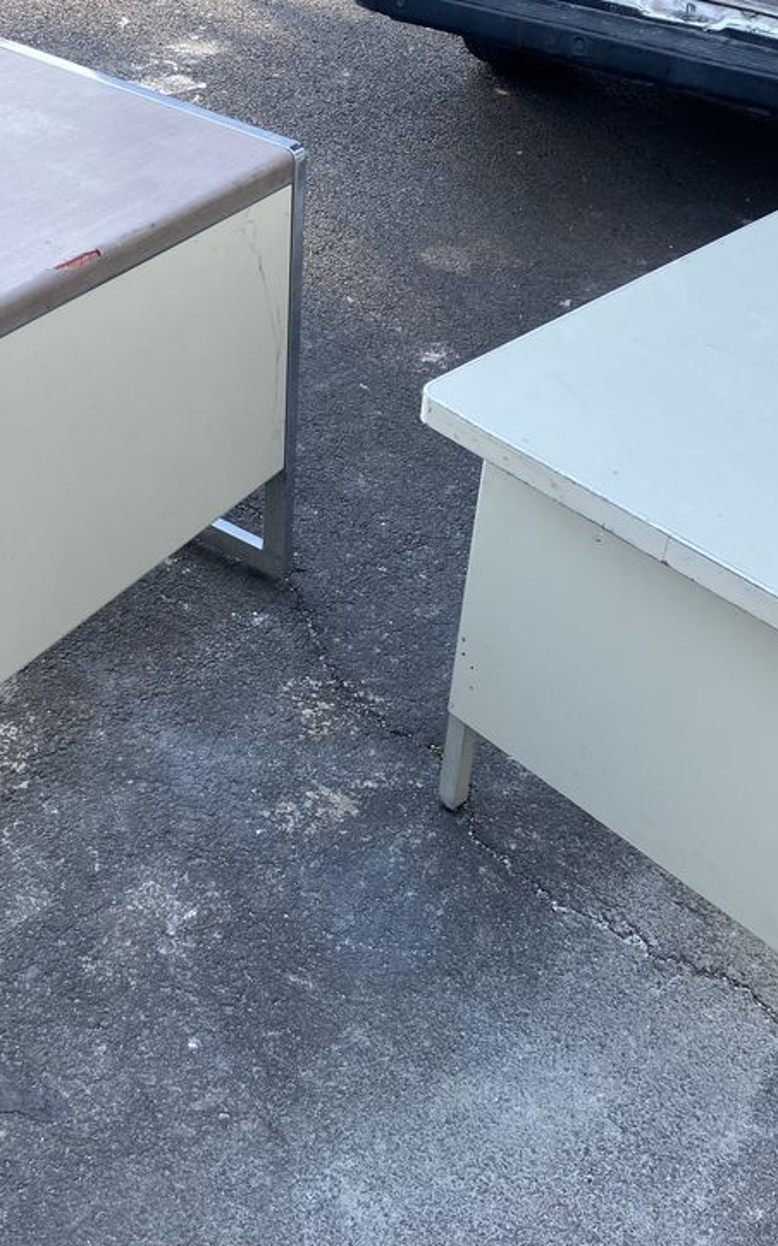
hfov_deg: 31.2
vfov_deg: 48.2
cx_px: 351
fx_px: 1392
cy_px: 618
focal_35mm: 41
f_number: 1.8
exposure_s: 1/122
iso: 25
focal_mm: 3.99
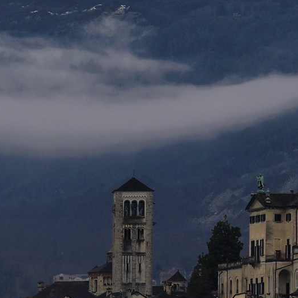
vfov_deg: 6.0
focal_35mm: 291
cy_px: 152
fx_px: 2834
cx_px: 486
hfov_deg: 5.9
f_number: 8
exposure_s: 1/200
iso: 180
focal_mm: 75
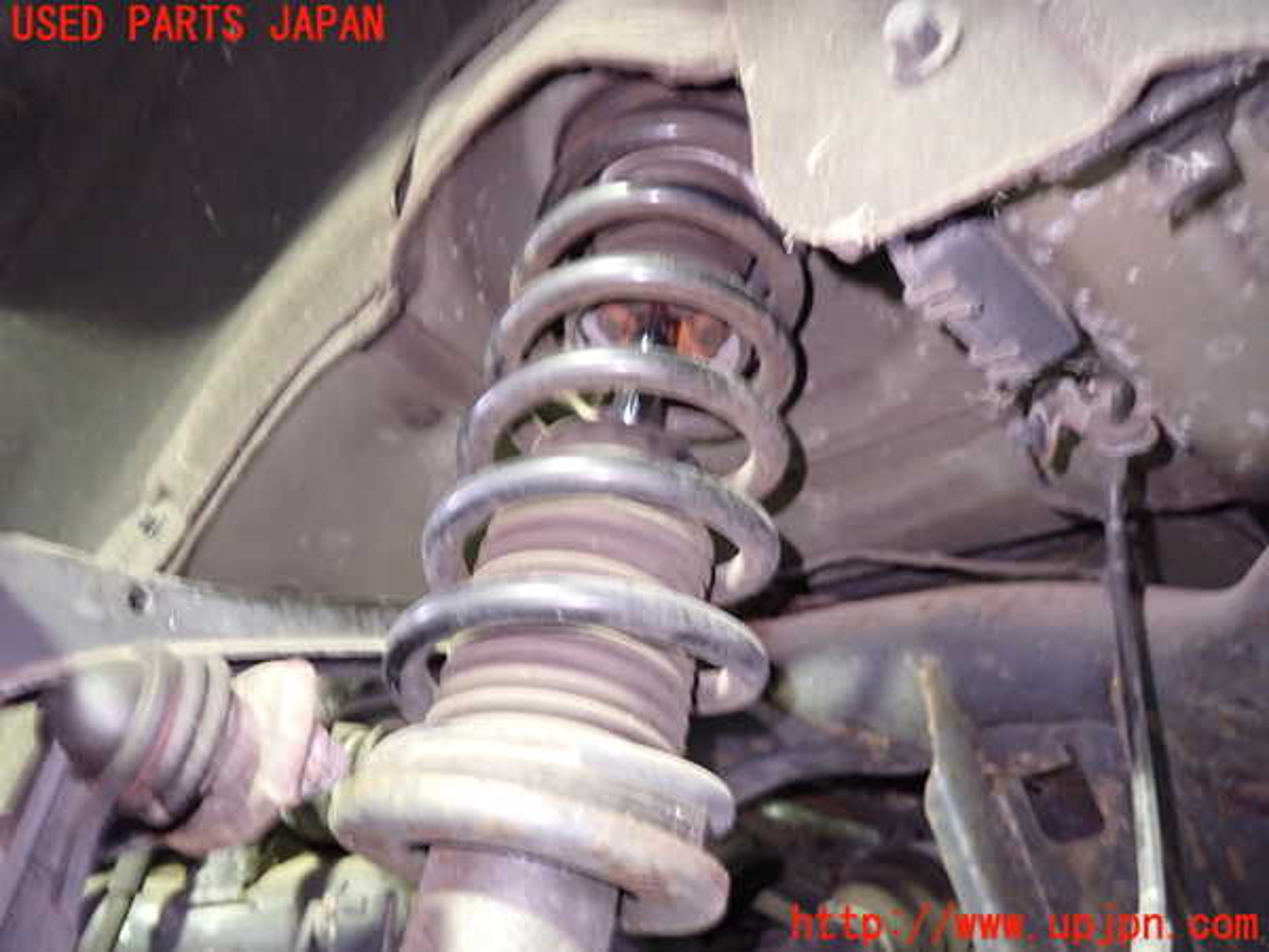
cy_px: 476
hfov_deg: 69.4
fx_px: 916
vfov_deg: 54.9
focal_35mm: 25
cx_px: 634
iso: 800
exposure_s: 1/13
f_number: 2
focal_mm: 4.5
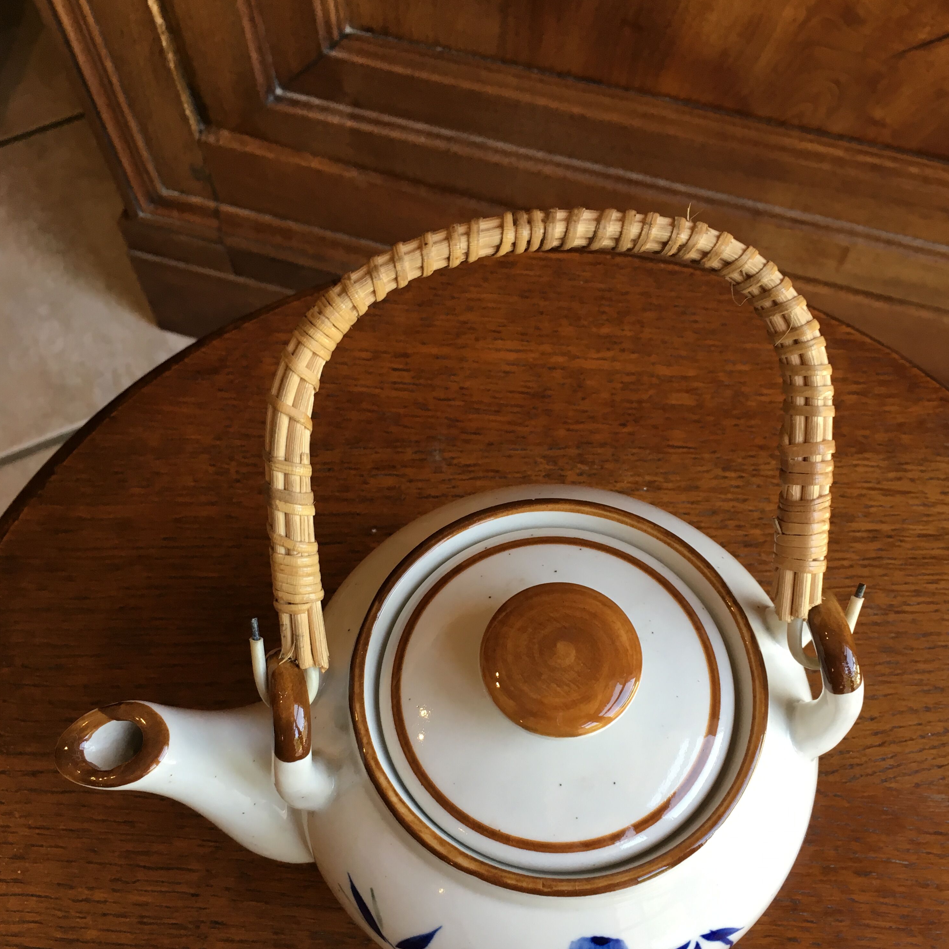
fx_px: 1086
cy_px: 560
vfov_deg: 47.0
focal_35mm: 35
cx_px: 483
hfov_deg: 47.2
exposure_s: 1/33
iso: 32
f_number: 2.2
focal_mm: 4.15
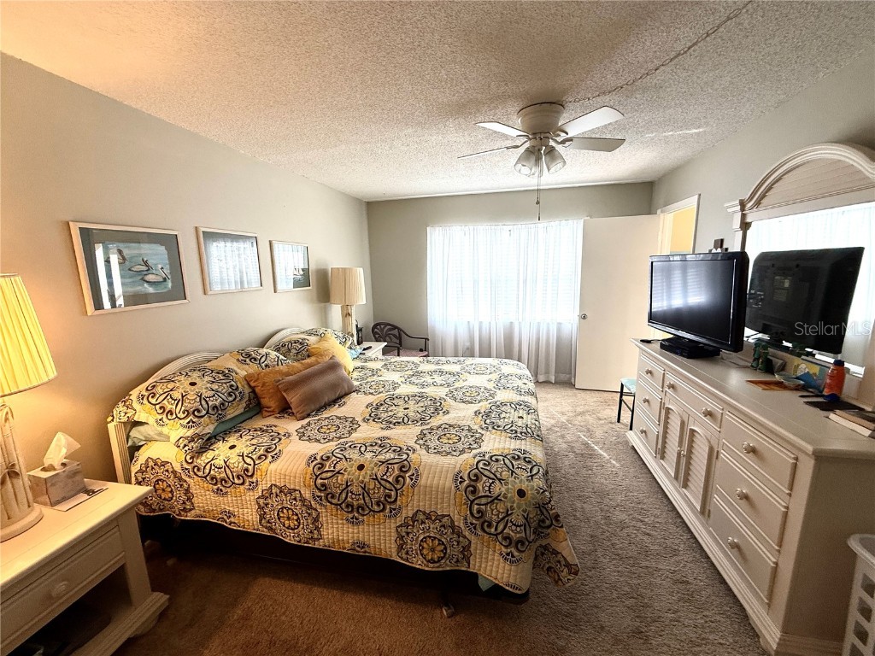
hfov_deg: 102.1
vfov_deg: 85.7
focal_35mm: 14
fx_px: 354
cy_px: 328
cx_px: 438
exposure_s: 1/120
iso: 125
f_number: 2.2
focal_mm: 2.22
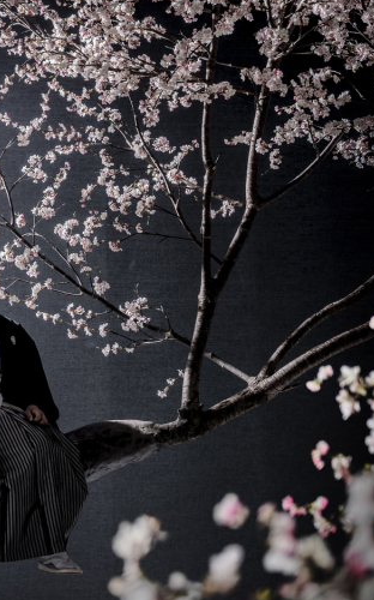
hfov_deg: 20.0
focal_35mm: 62
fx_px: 1012
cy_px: 284
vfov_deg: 33.0
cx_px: -32
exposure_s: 1/125
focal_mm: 38
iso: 400
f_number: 7.1
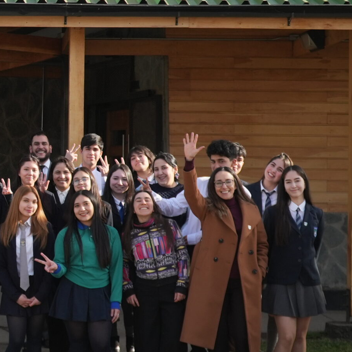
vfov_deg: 18.4
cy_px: 121
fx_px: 1081
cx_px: -98
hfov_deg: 17.4
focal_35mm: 94
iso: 320
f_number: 4
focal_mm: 26
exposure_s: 1/1250
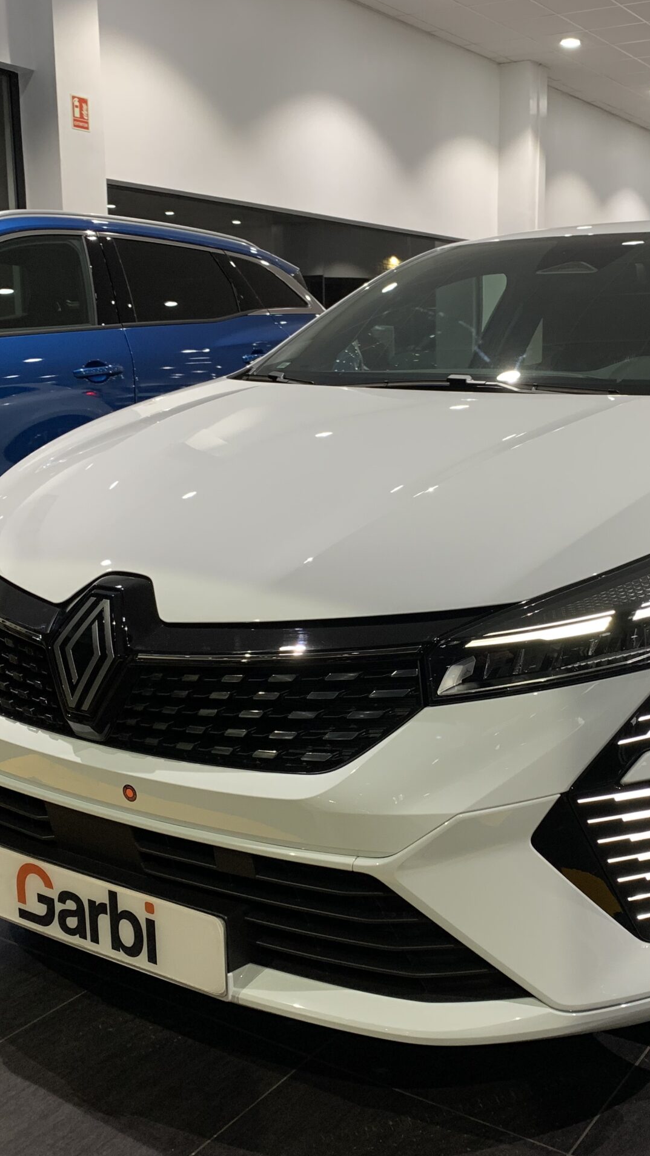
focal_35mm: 38
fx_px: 1165
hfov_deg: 30.8
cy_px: 576
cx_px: 465
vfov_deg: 52.8
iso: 80
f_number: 1.8
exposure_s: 1/50
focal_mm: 4.25
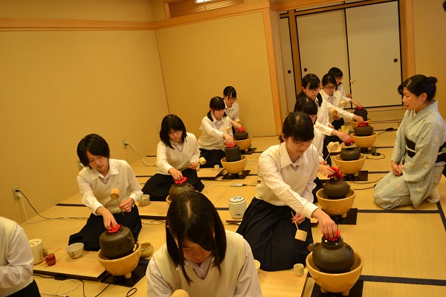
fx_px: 372
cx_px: 223
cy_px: 148
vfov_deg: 43.6
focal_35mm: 30
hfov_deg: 61.9
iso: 400
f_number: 4.5
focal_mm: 20
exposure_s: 1/80
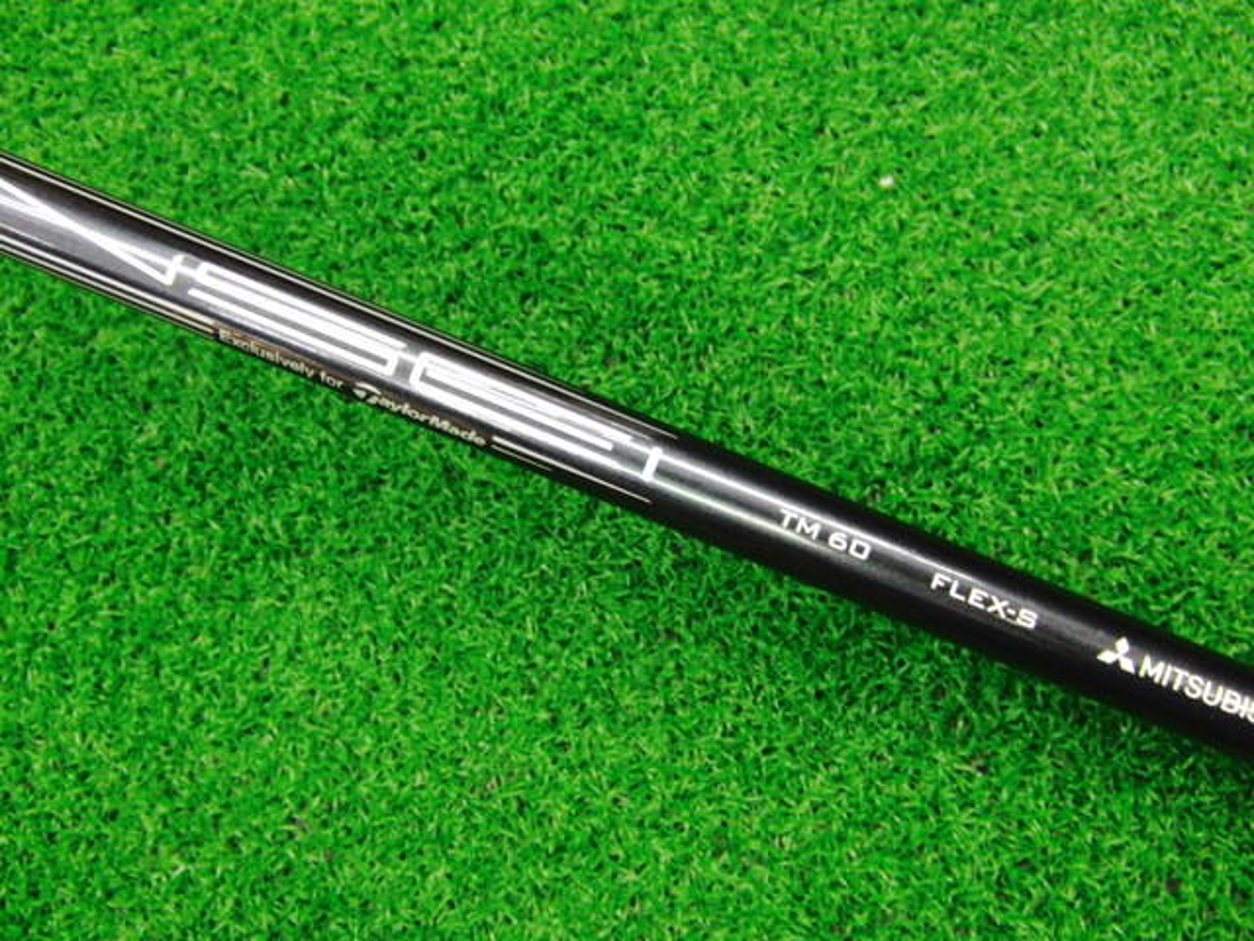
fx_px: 1340
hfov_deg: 50.1
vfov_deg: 38.7
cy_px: 470
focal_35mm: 37
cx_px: 627
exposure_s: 1/25
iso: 400
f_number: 3.6
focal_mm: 6.42
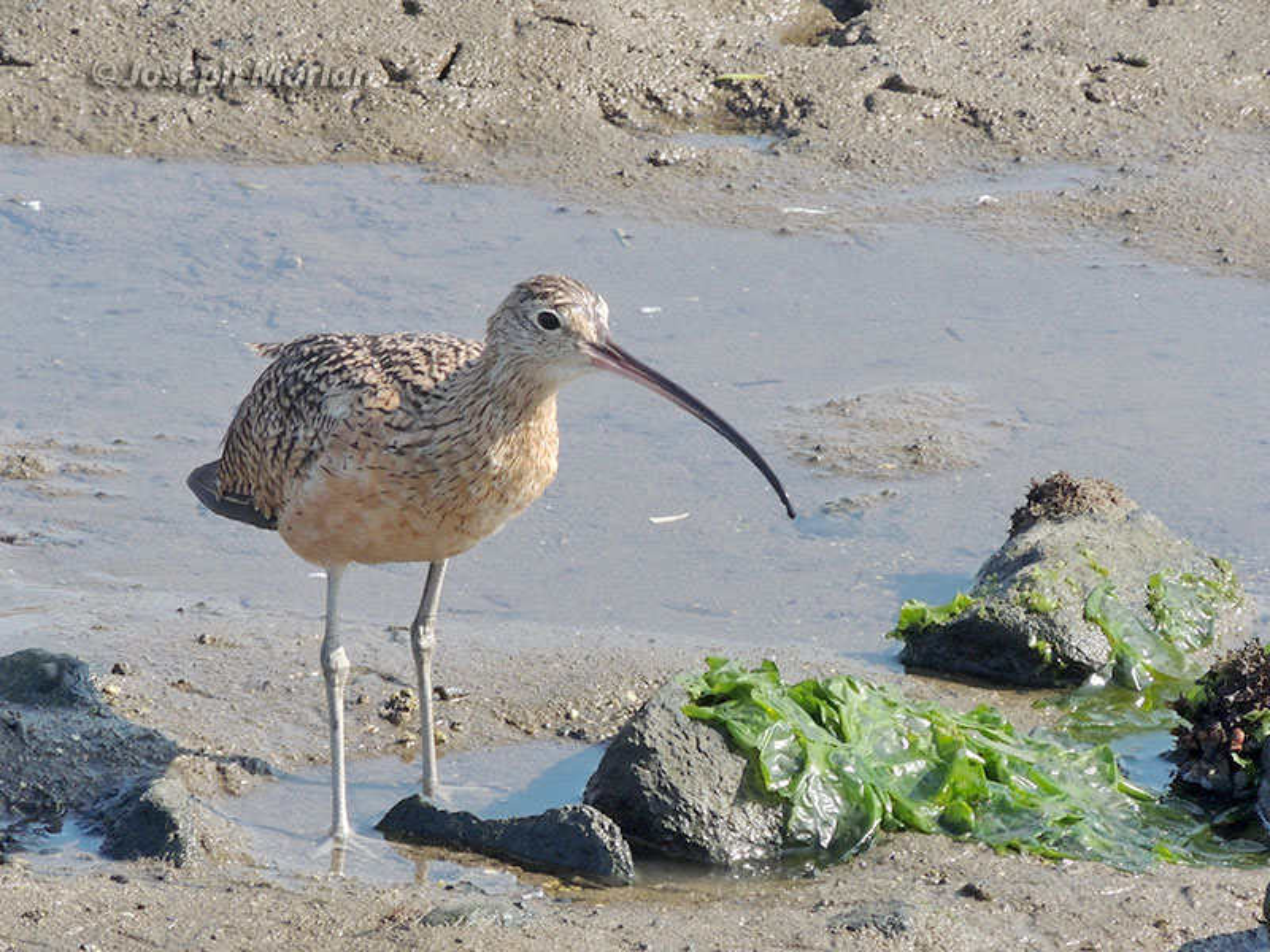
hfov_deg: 3.6
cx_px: 635
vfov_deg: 2.7
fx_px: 20179
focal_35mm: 550
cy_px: 476
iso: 360
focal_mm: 98.1
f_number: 4.9
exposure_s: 1/800
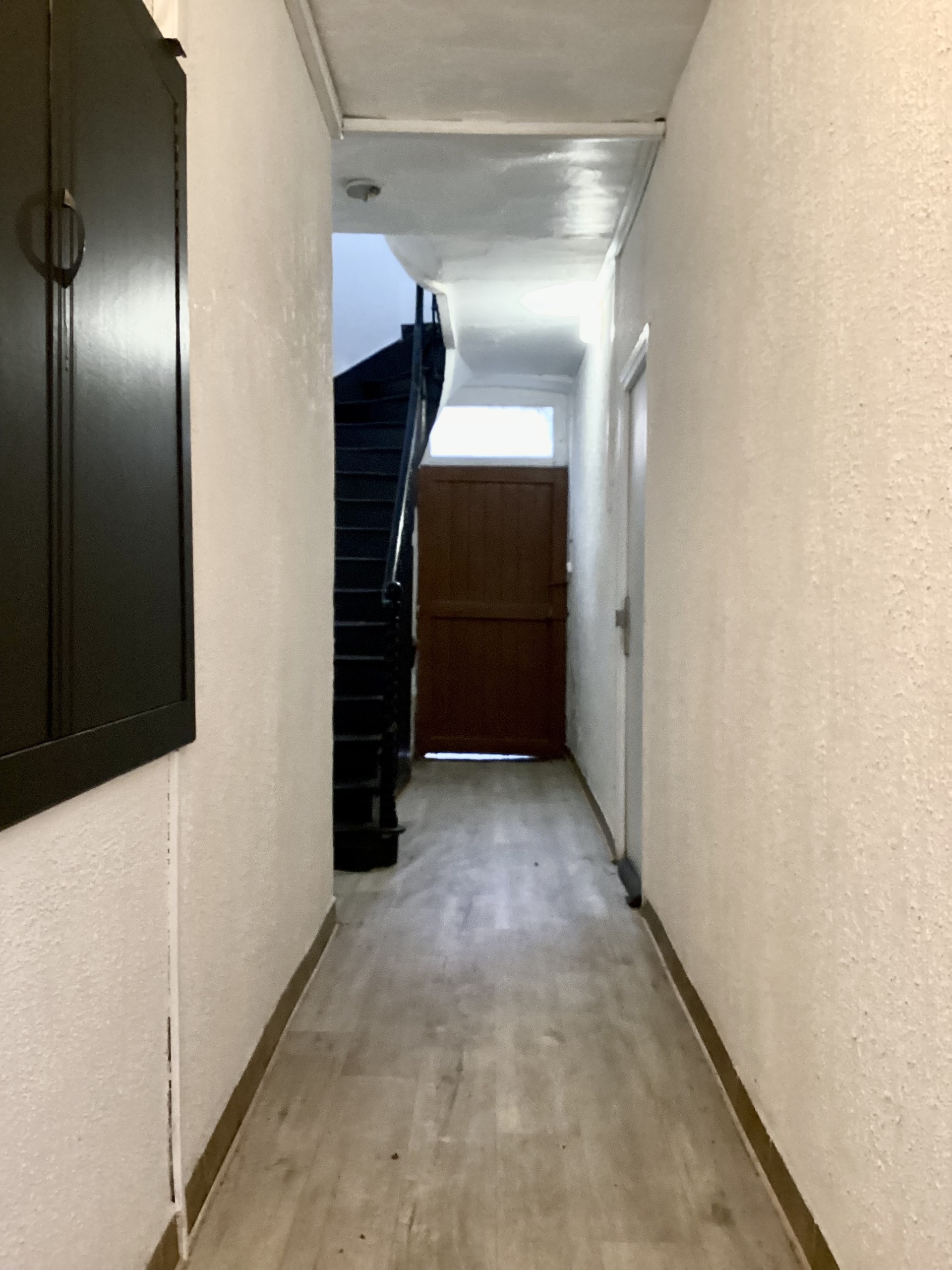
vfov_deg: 58.4
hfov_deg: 45.4
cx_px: 476
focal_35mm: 31
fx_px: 1137
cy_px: 635
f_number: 2.4
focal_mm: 3.3
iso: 400
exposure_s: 1/30
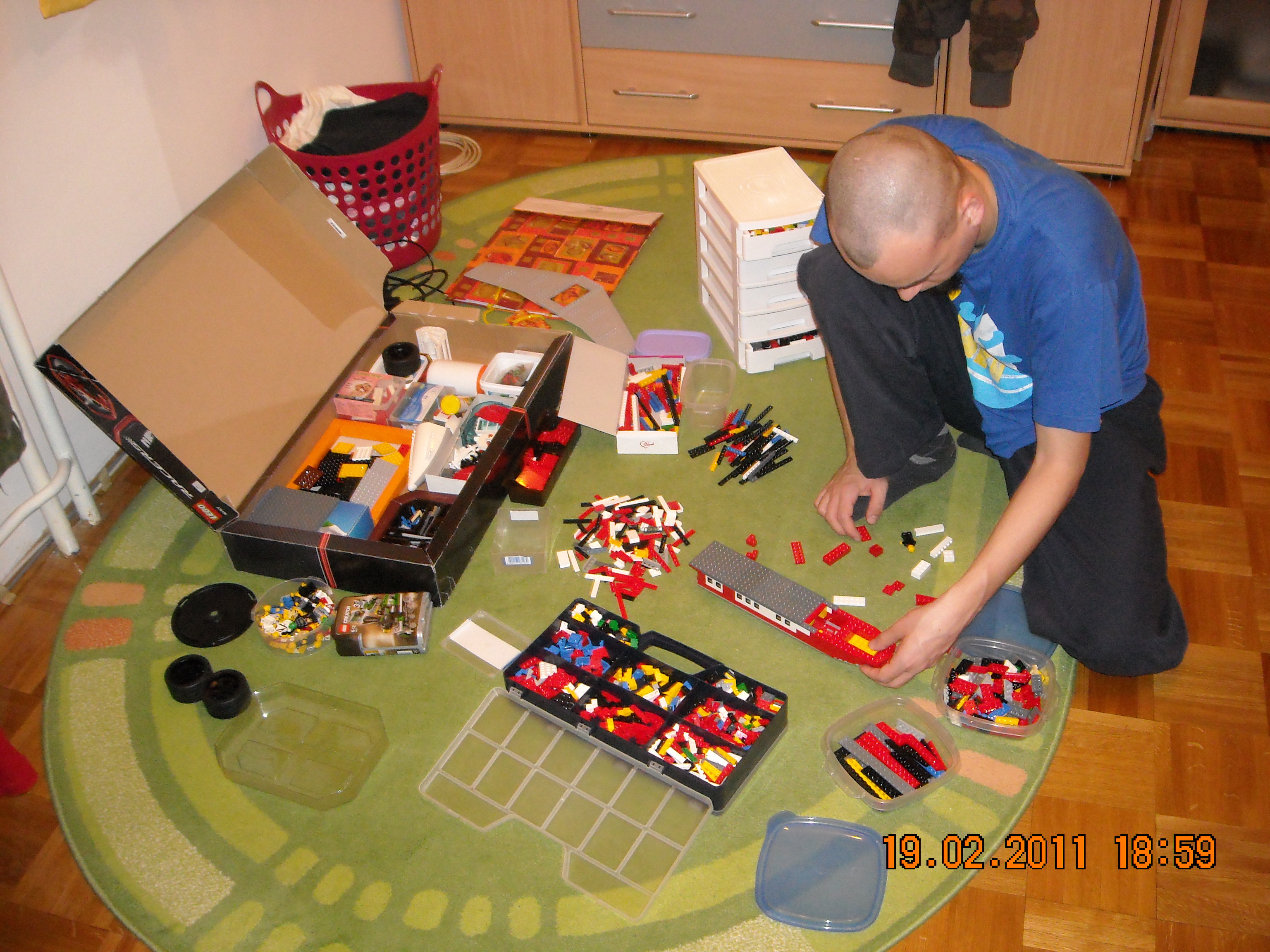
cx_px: 635
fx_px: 1284
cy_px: 476
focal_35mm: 35
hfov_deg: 52.6
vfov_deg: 40.7
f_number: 2.8
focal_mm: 5.7
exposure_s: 1/60
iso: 400
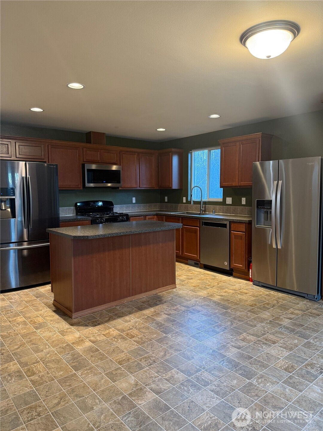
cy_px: 216
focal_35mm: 24
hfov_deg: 56.8
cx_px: 162
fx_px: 299
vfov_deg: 71.6
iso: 200
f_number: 1.78
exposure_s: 1/60
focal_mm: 6.76
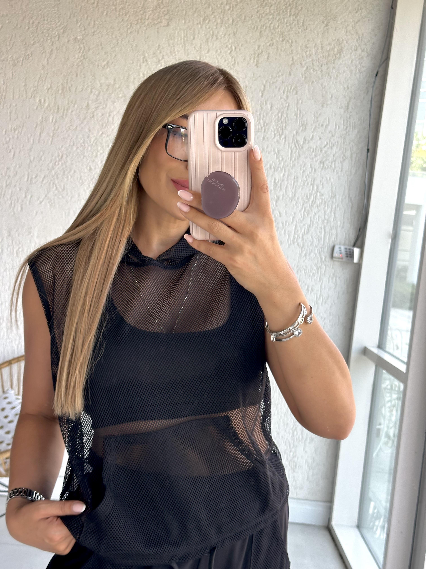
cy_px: 284
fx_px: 788
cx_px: 213
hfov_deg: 30.3
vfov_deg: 39.7
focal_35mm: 48
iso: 80
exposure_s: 1/171
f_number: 1.78
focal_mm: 6.86
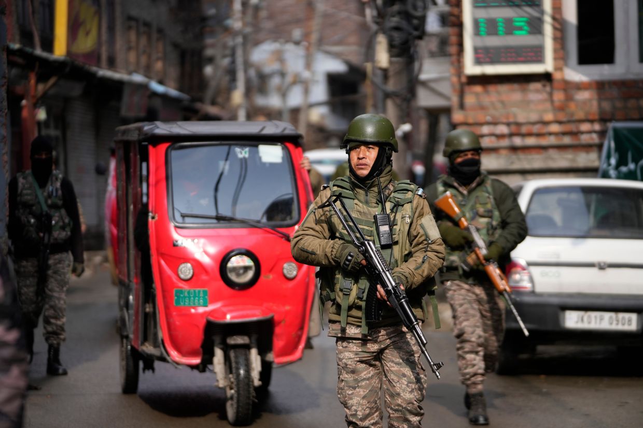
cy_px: 214
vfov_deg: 11.0
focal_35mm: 125
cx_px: 322
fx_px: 2232
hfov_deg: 16.4
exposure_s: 1/5000
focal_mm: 125
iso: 400
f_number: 2.8
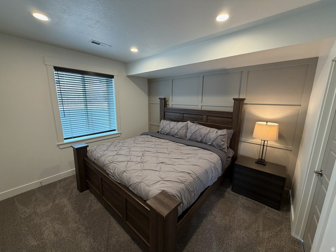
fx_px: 136
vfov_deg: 85.7
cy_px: 126
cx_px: 168
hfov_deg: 102.1
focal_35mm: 14
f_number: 2.2
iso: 250
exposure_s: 1/120
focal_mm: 2.22
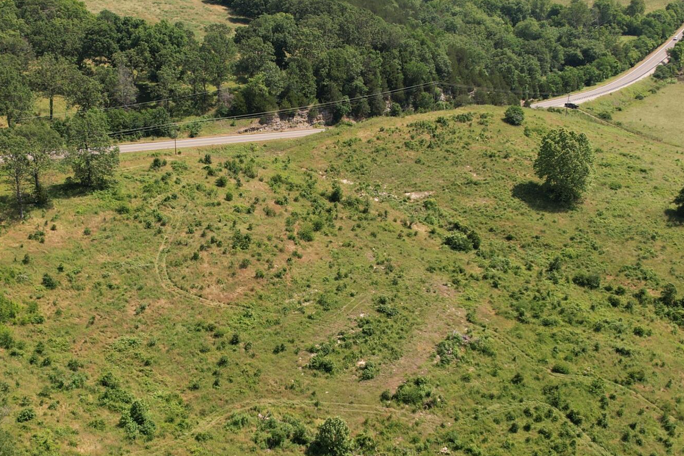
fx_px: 950
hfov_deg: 39.6
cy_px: 296
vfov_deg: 26.9
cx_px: 327
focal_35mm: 50
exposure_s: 1/240
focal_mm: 8.38
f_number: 2.8
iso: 140
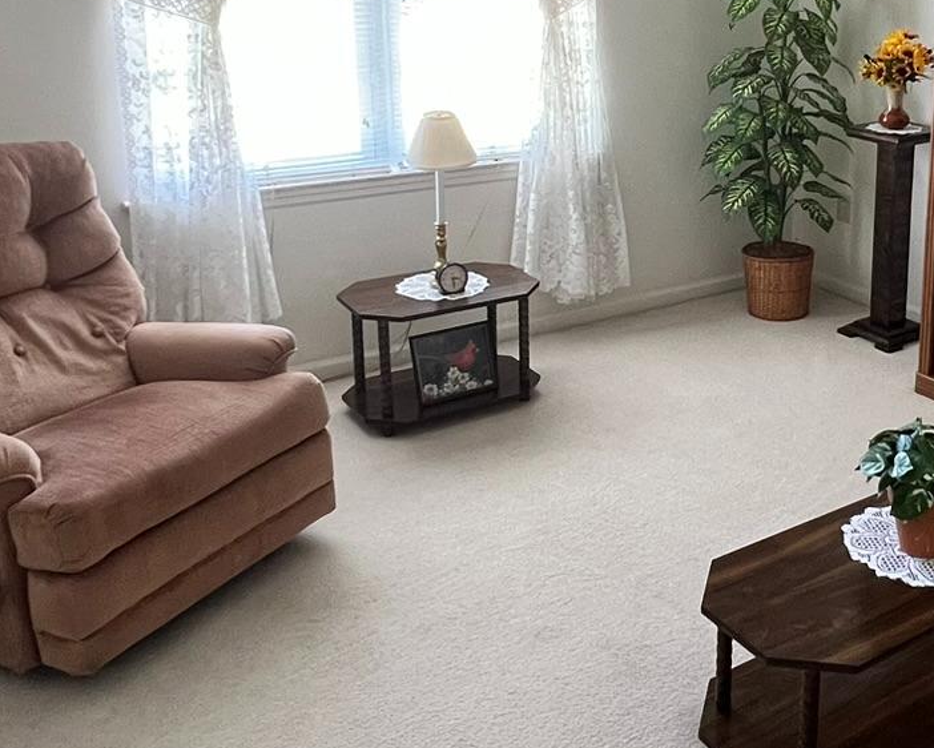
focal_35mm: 37
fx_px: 1023
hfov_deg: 46.9
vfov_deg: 39.1
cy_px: 193
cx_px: 721
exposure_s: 1/60
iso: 400
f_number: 1.8
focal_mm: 1.57
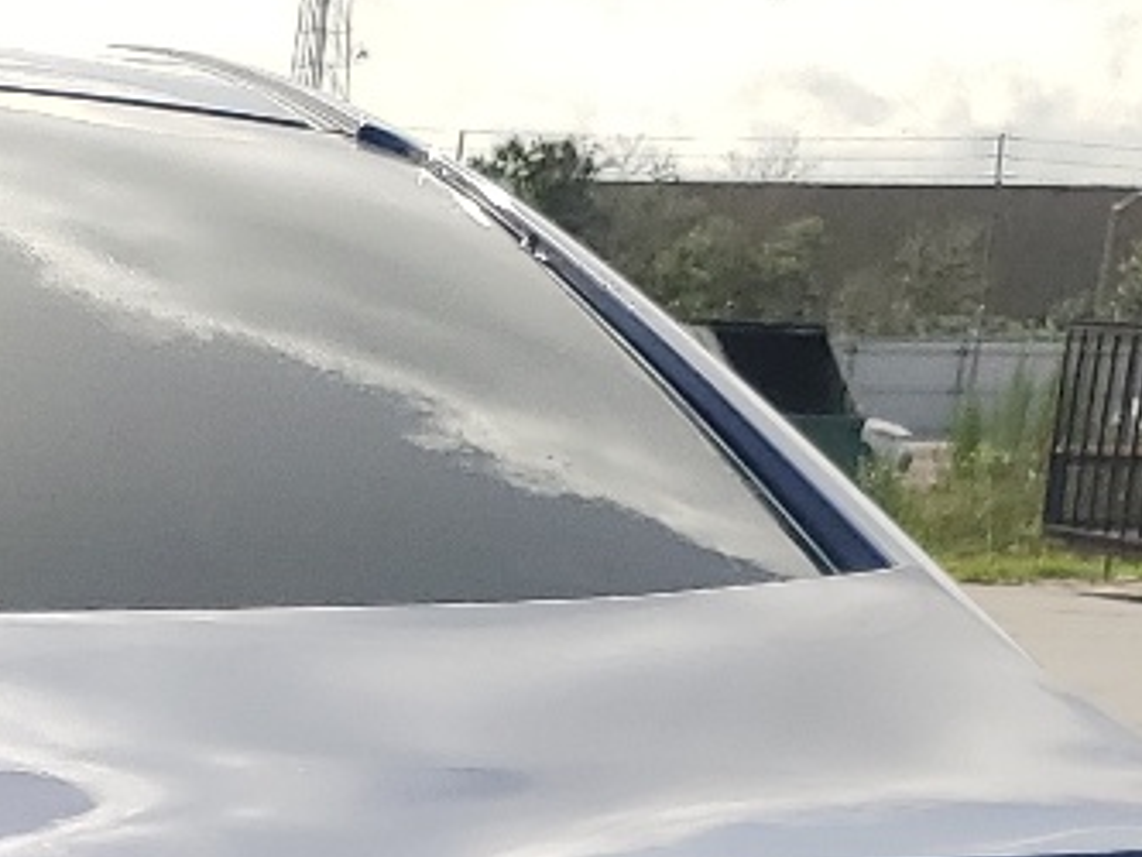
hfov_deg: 14.4
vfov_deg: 10.9
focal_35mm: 125
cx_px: -717
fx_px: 4125
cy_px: 1680
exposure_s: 1/5000
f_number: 1.5
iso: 50
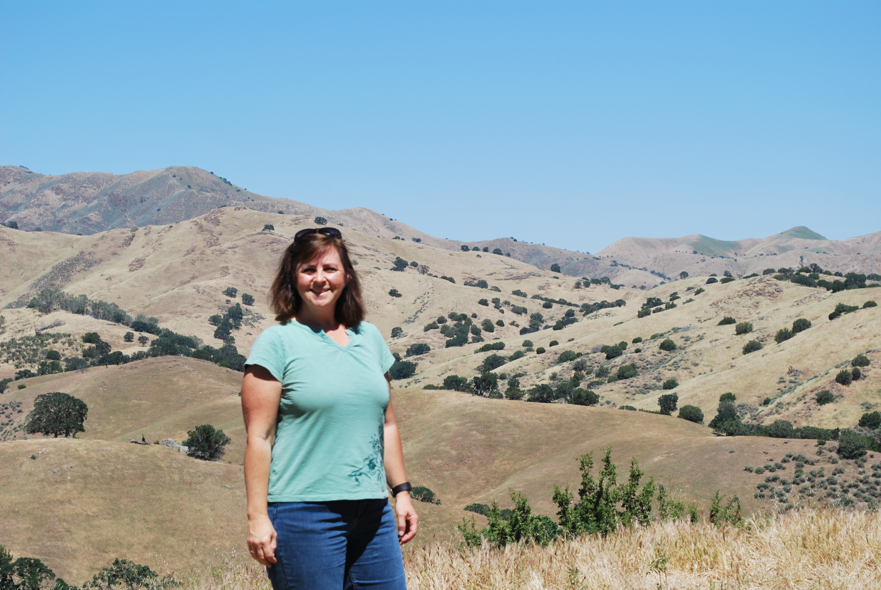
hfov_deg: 24.6
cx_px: 440
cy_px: 295
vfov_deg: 16.6
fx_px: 2021
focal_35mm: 82
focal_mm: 55
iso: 100
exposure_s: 1/320
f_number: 9
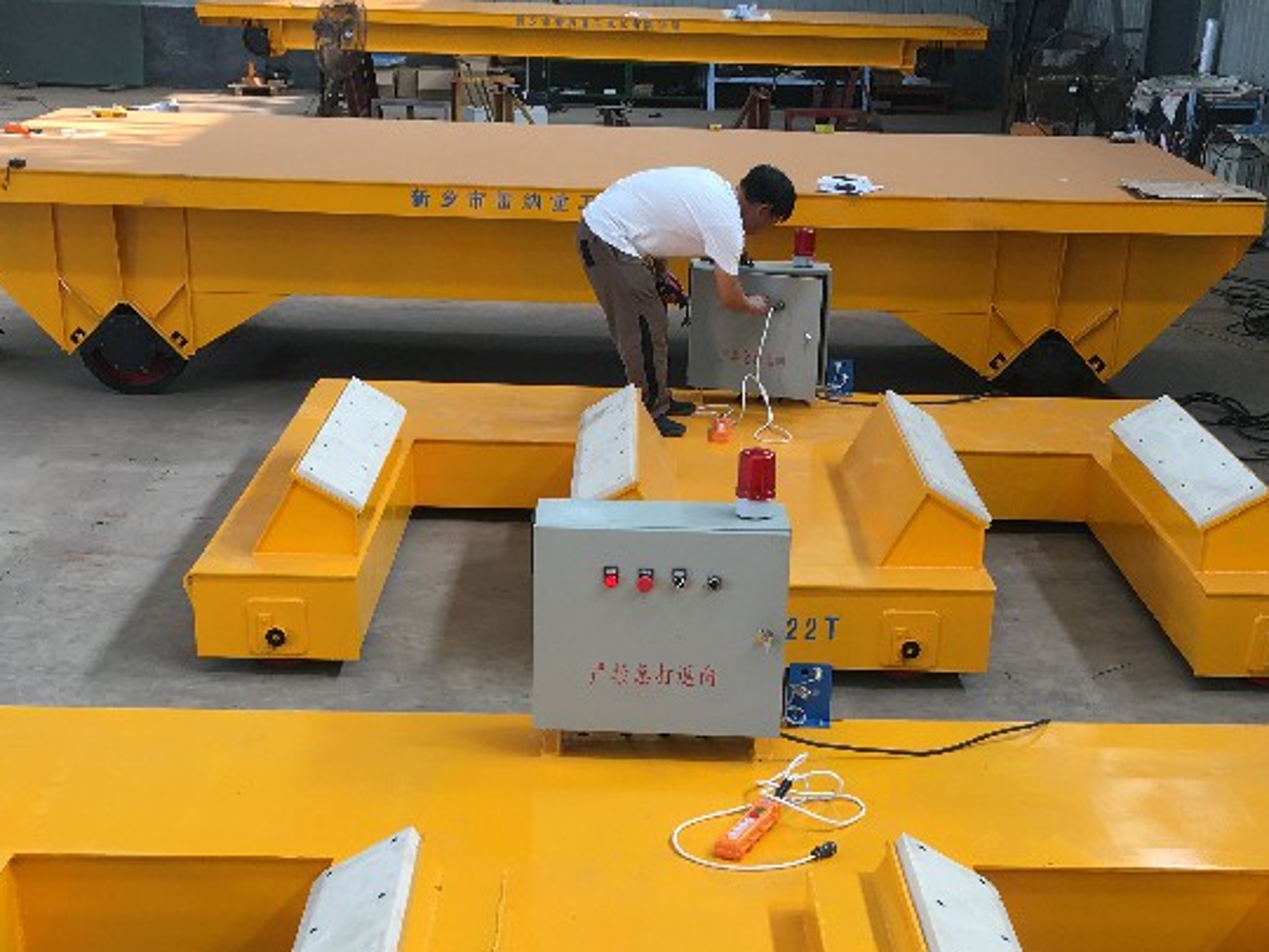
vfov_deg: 25.7
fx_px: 2016
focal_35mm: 55
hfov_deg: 34.9
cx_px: 651
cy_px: 851
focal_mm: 4.15
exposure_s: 1/50
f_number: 2.2
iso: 25
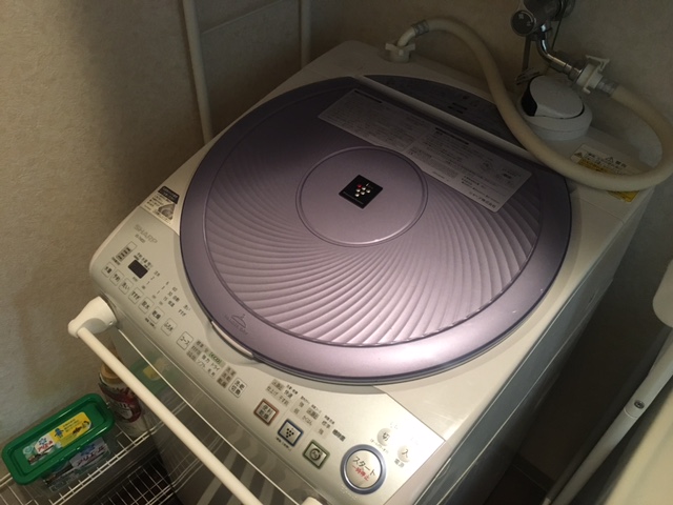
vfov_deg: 48.2
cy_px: 252
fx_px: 564
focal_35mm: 29
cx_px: 336
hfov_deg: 61.7
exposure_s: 1/20
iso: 200
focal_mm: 4.15
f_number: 2.2
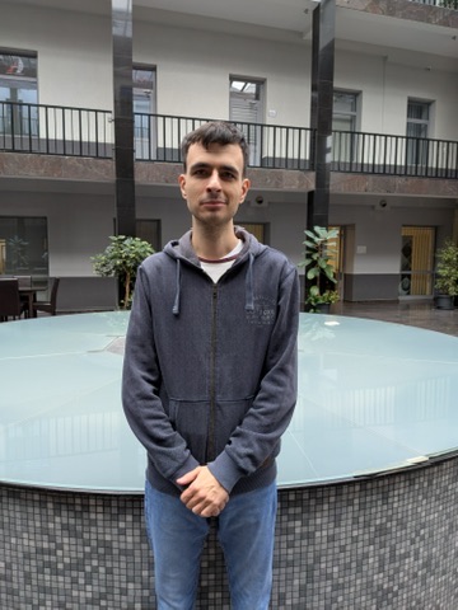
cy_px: 305
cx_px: 229
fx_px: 423
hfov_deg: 56.8
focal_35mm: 24
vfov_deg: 71.6
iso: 54
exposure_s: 1/25
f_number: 1.7
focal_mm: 4.53
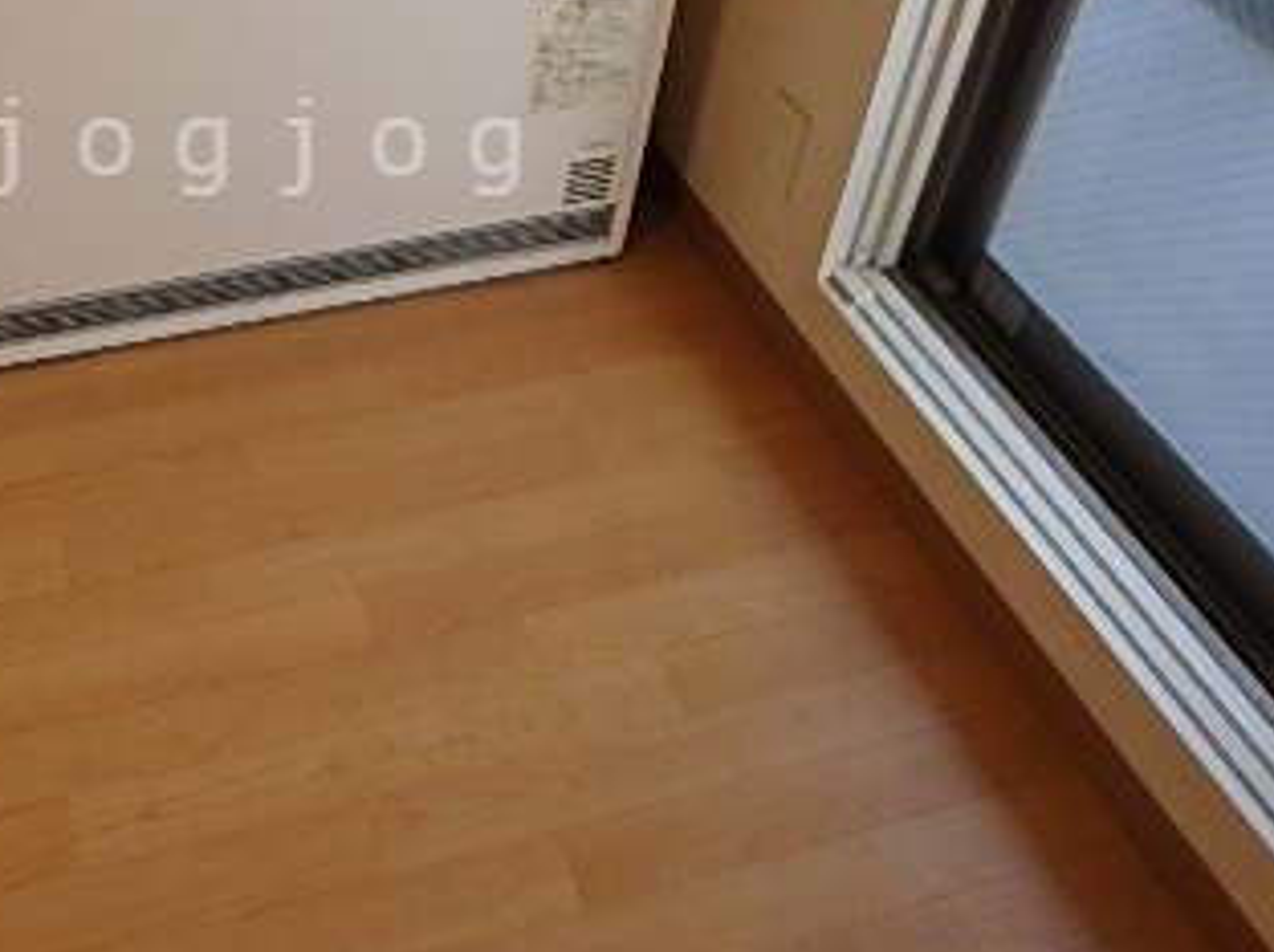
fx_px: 1581
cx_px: 265
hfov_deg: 42.1
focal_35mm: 43
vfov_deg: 32.3
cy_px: 146
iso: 200
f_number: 3.5
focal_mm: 3.7
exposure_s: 1/50
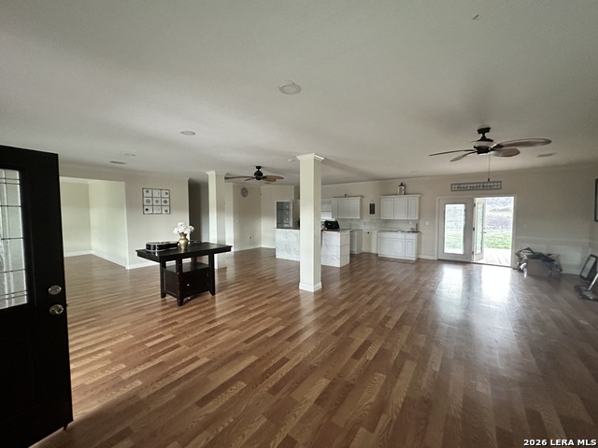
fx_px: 242
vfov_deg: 85.7
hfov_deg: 102.1
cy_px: 224
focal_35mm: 14
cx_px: 299
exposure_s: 1/60
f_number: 2.2
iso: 1000
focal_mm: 2.22
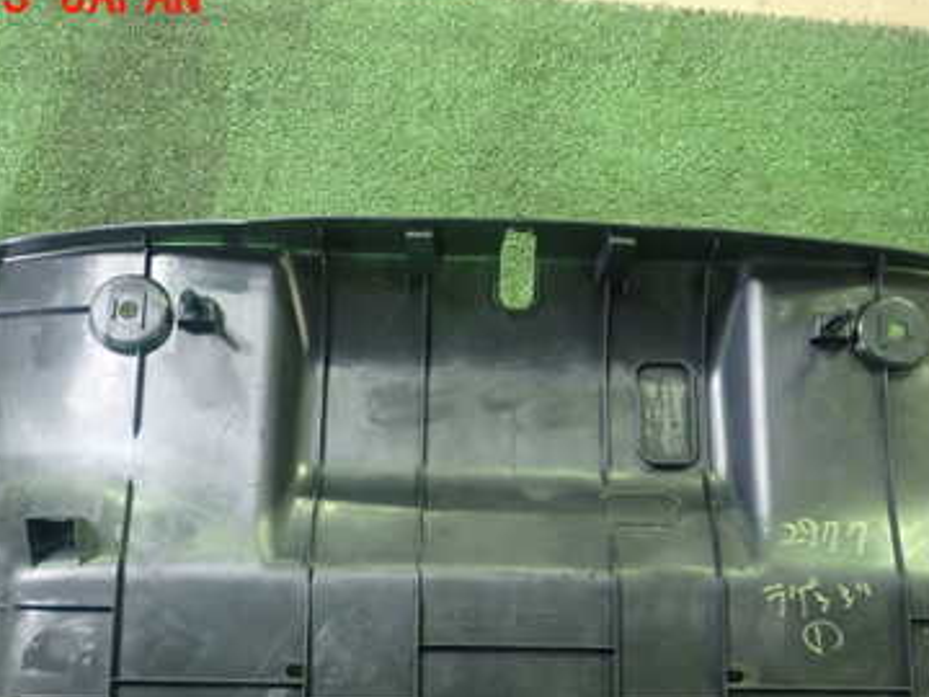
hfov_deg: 38.2
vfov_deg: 28.6
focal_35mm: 50
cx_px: 506
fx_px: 1342
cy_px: 545
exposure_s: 1/30
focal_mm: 5.4
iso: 640
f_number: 2.3
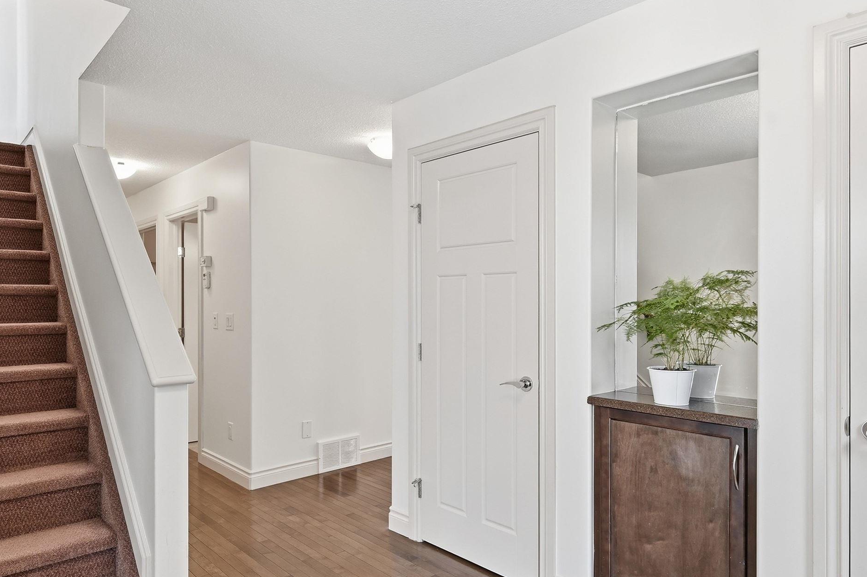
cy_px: 305
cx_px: 414
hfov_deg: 76.1
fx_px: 554
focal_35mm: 23
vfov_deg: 55.0
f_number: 8
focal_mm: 14
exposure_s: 1/13
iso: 100
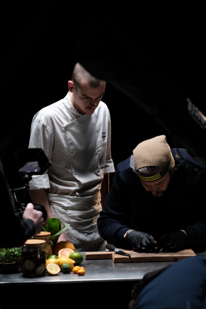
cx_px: 103
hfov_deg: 10.2
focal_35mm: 135
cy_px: 154
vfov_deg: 15.2
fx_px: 1158
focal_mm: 90
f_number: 2
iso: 1600
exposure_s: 1/80
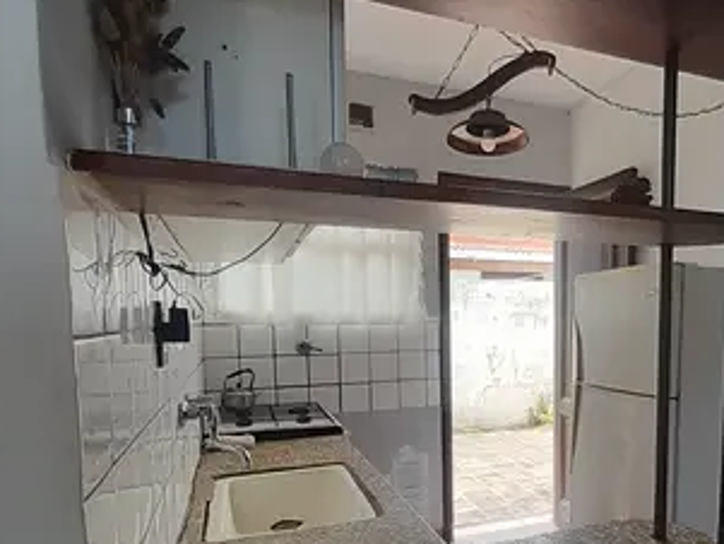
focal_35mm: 19
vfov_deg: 66.5
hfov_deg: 81.1
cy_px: 371
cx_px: 495
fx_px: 398
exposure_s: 1/50
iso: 50
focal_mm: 1.13
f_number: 2.2
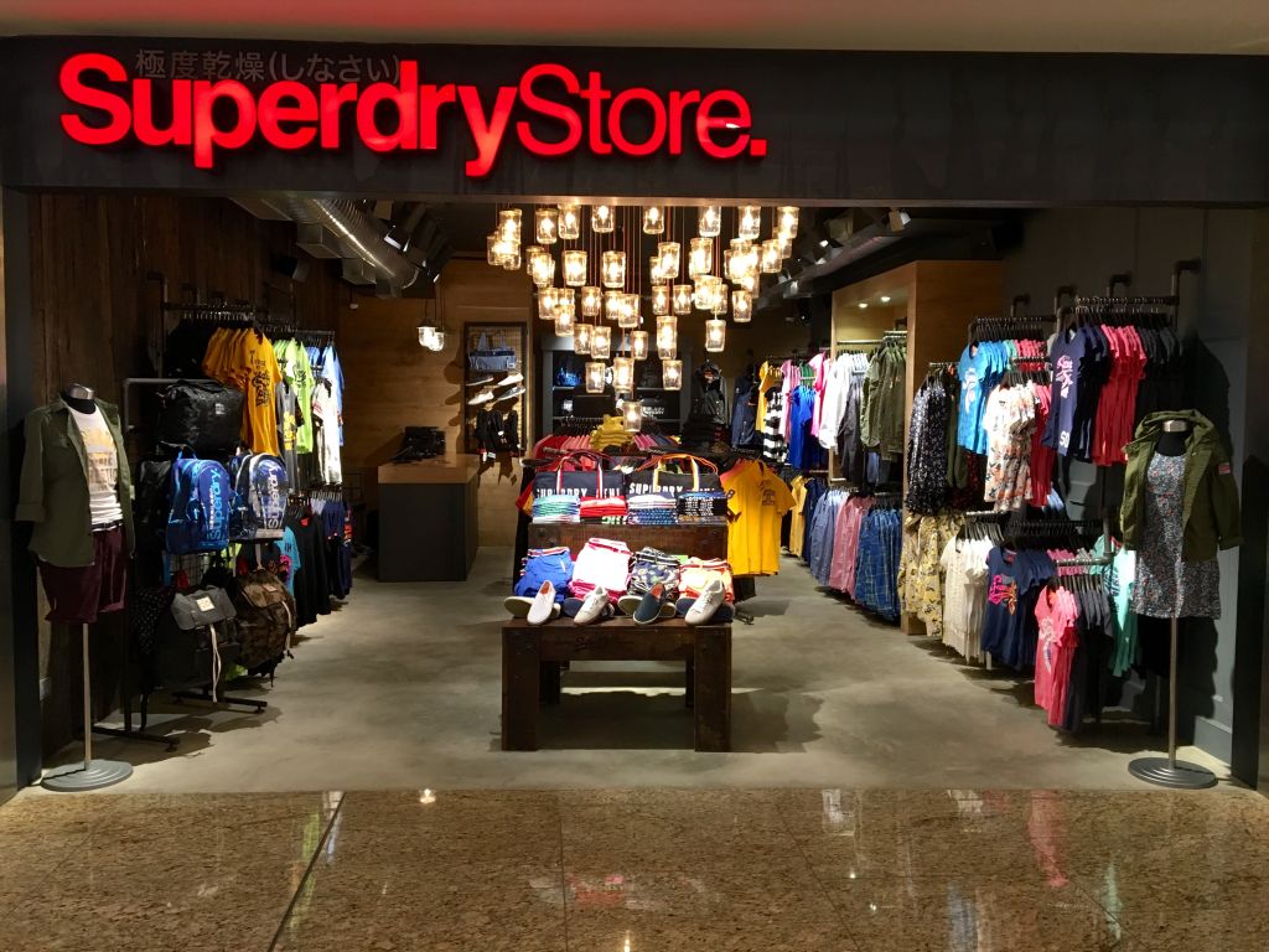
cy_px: 476
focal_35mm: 29
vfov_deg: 48.2
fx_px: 1063
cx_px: 634
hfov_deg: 61.7
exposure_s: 1/33
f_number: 2.2
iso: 125
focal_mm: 4.15
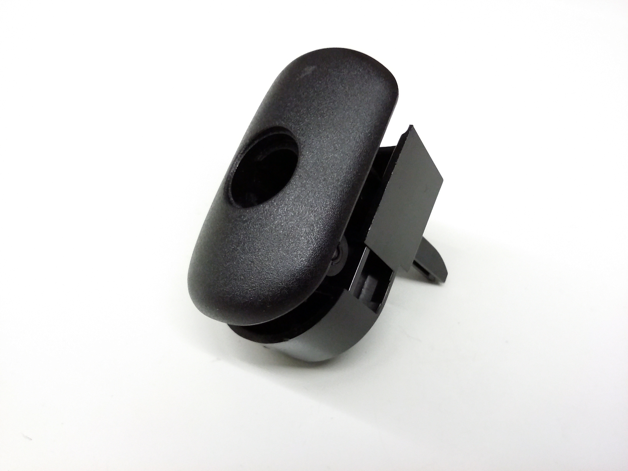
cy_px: 236
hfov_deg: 56.8
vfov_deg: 44.2
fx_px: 581
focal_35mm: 32
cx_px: 314
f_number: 2.4
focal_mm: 3.4
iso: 400
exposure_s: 1/24
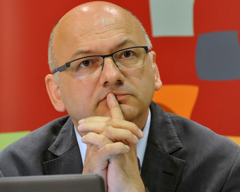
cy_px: 97
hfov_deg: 6.5
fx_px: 2108
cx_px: 96
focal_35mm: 297
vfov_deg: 5.2
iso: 2000
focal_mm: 135
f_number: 4.8
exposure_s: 1/50
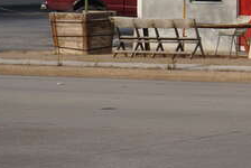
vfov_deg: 5.5
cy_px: -95
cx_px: 416
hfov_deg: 8.1
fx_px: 1717
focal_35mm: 246
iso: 100
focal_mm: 46
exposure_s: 1/160
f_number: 8
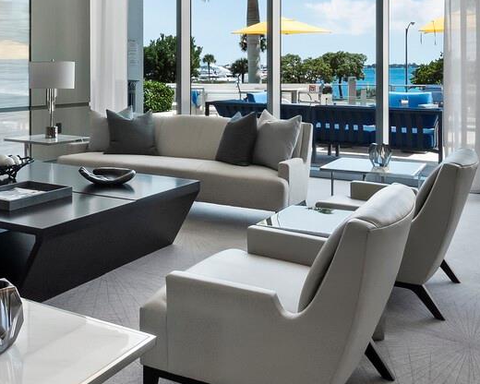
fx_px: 597
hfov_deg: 43.0
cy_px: 73
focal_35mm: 42
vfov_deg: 34.5
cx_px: 144
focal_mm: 7
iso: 400
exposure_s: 1/25
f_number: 9
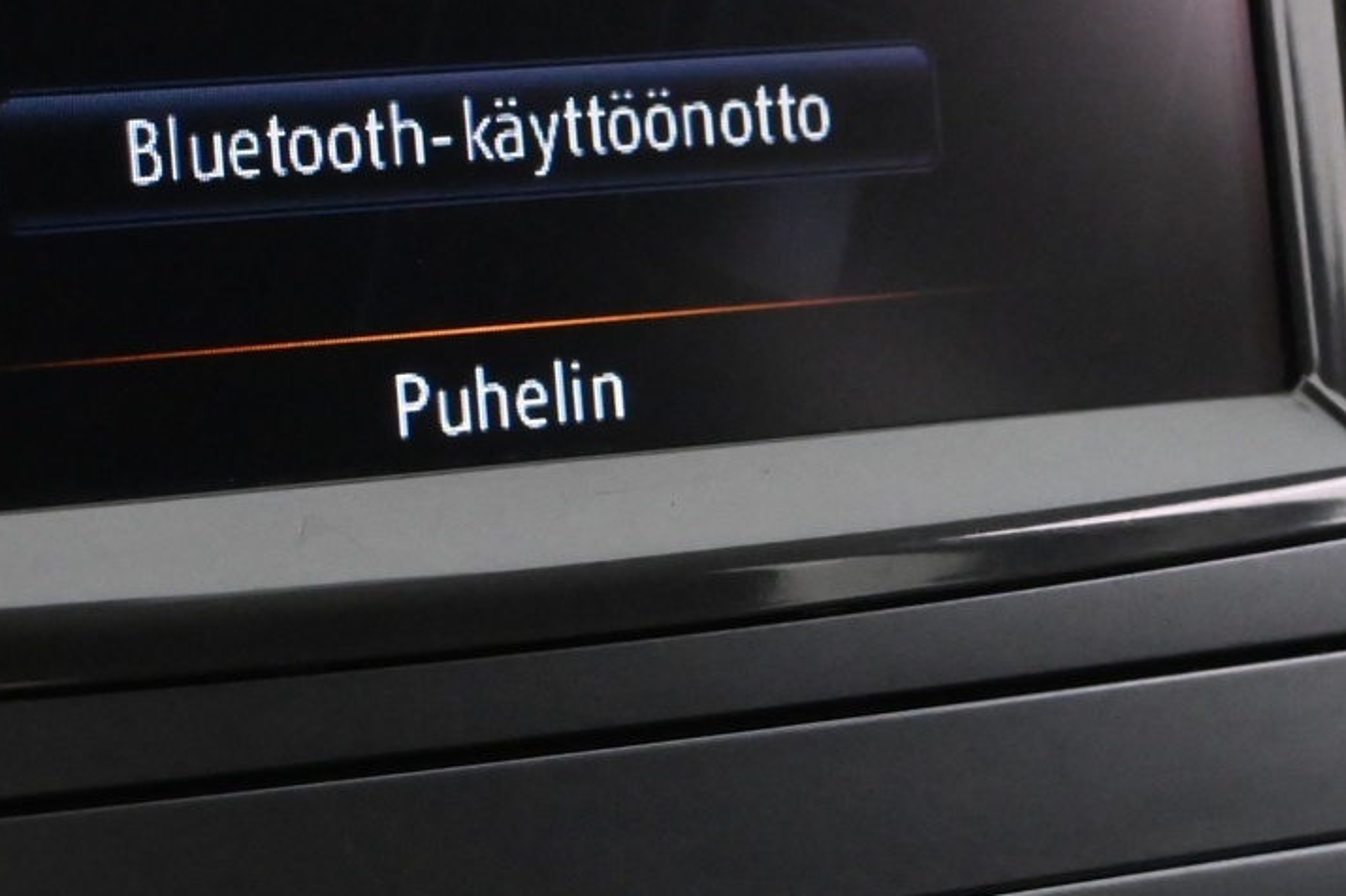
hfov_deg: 20.0
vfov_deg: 13.2
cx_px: 448
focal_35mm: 102
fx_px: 3812
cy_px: -11
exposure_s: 1/100
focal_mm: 30
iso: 6400
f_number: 5.6
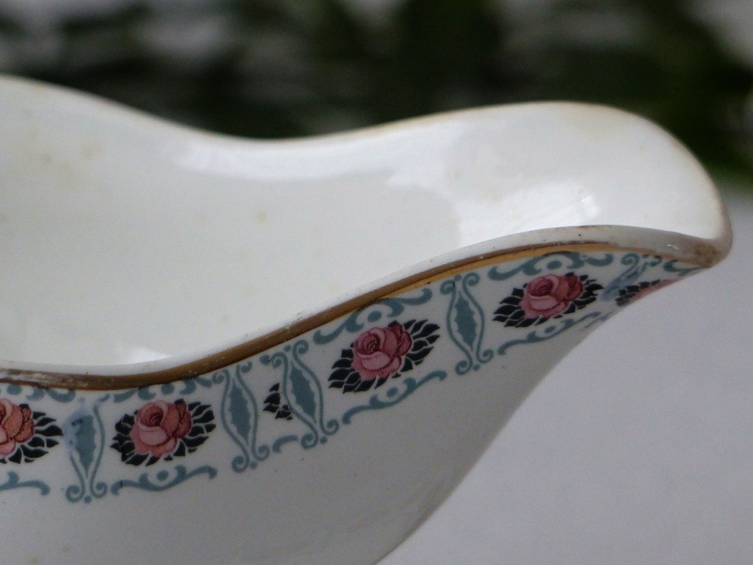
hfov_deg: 4.7
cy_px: 282
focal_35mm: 424
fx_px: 9223
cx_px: 376
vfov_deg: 3.5
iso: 400
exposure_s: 1/80
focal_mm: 69.3
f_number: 2.8
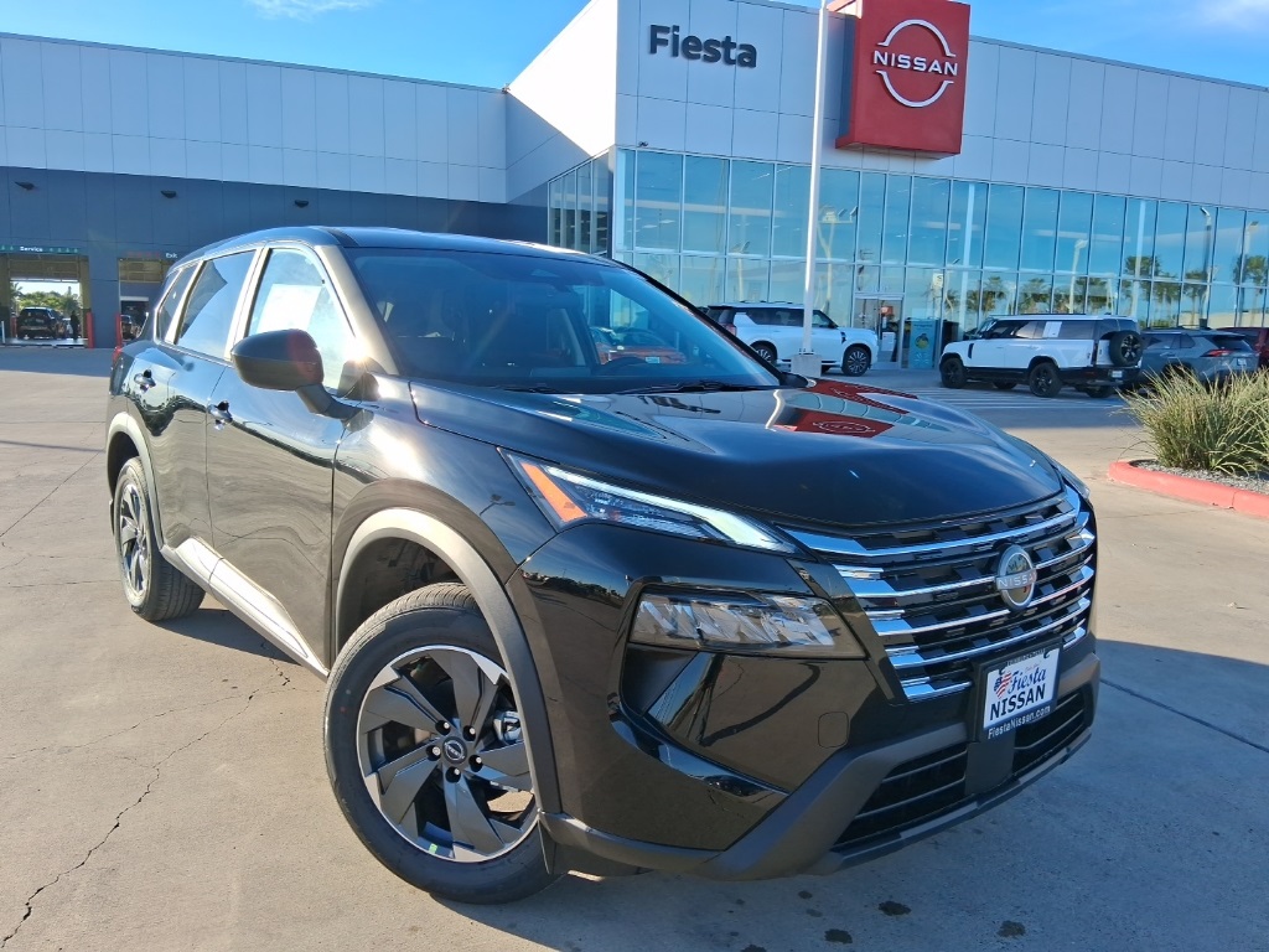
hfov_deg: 67.3
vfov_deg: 53.1
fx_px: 953
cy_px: 476
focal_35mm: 26
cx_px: 634
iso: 25
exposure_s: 1/411
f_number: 1.8
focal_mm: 3.98
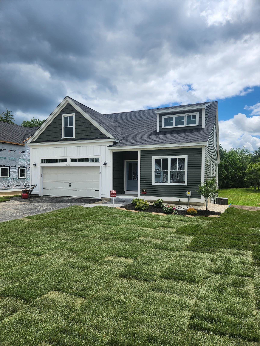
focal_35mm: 23
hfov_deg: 58.9
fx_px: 230
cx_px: 130
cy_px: 173
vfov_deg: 73.9
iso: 20
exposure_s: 1/2186
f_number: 1.8
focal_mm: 5.4
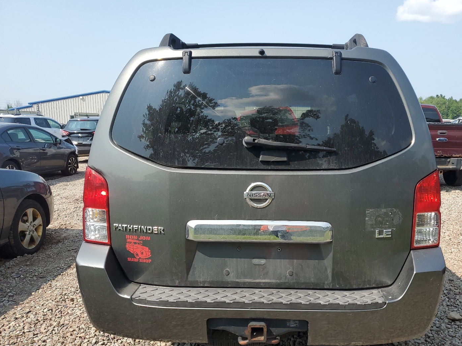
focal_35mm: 30
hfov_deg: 59.8
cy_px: 191
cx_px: 260
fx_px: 400
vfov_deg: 46.7
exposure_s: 1/2000
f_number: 1.5
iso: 50
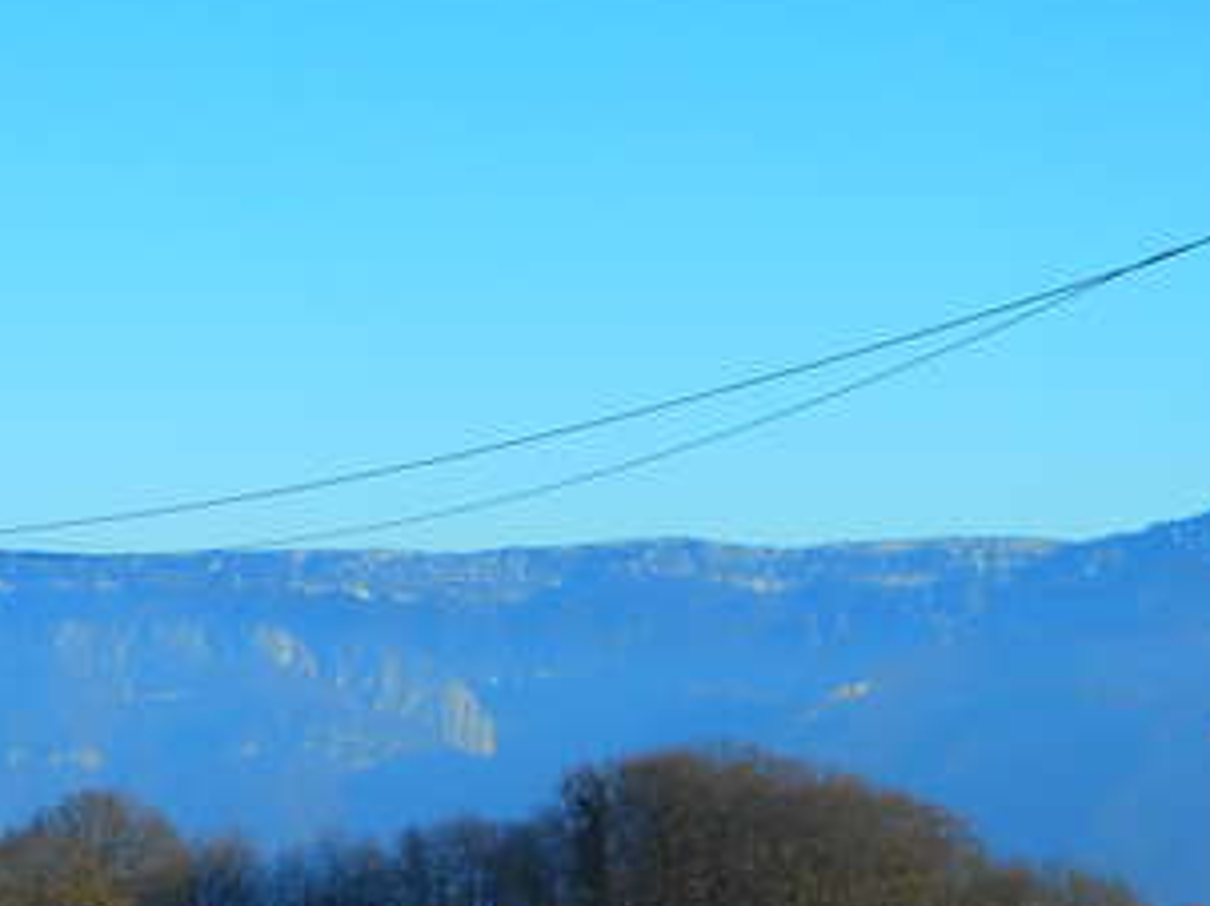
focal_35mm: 153
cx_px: 545
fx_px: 5344
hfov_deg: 12.9
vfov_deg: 9.6
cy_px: 842
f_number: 5.5
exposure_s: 1/320
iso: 80
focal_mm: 13.8
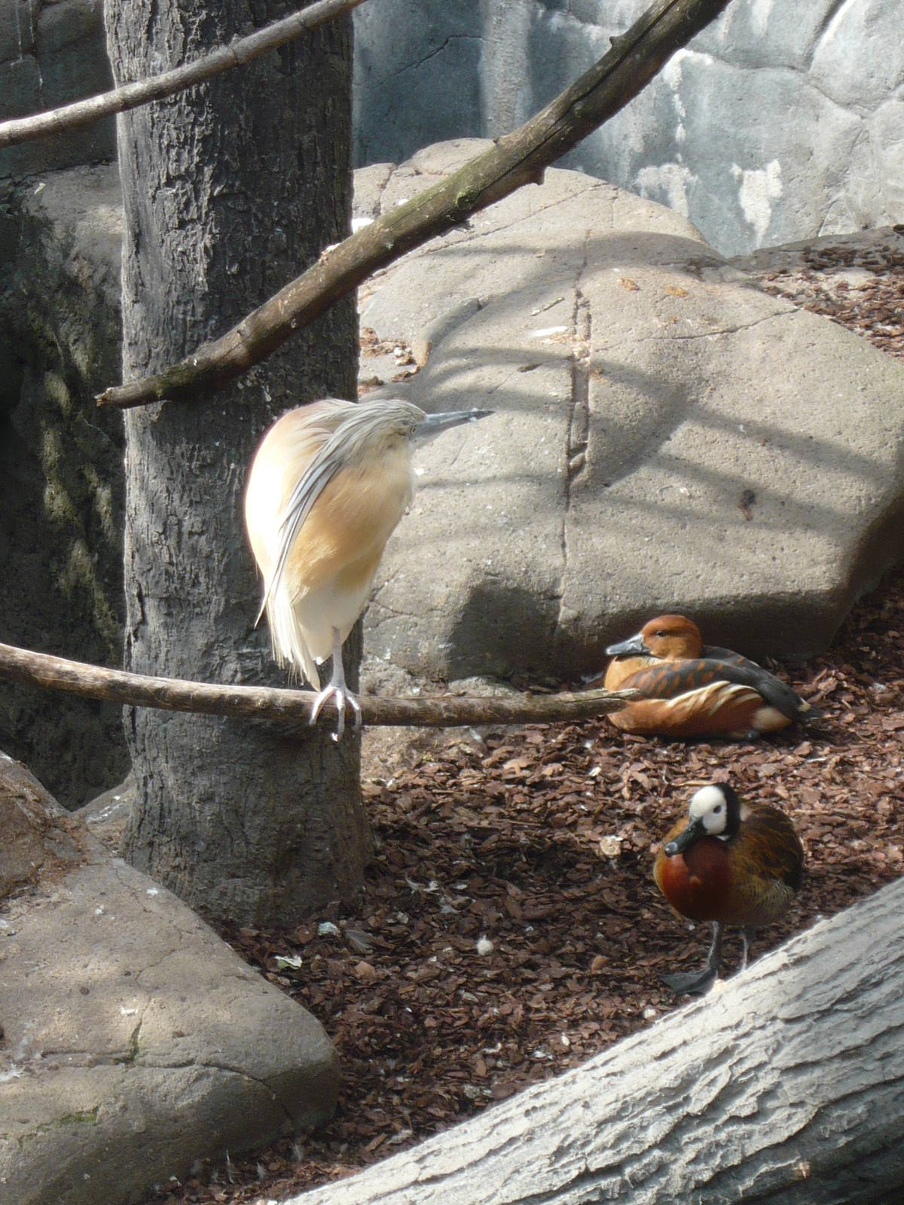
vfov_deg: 12.3
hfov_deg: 9.3
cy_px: 602
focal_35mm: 160
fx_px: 5571
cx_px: 452
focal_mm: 16.5
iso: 100
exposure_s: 1/125
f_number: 5.1
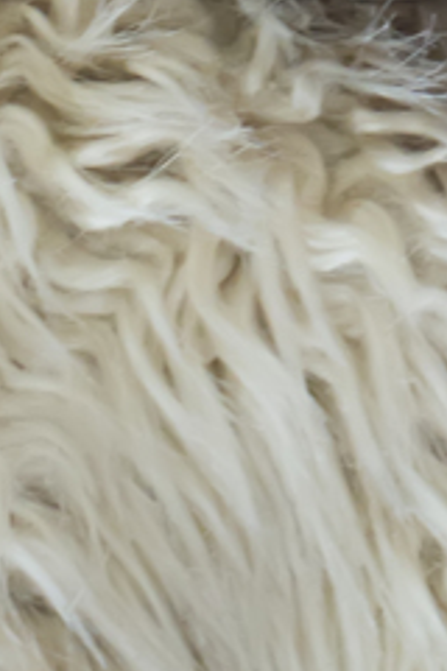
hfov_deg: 3.6
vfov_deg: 5.2
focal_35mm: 374
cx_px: 830
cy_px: -1236
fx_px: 6965
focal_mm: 50
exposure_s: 1/160
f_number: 3.2
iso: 1600
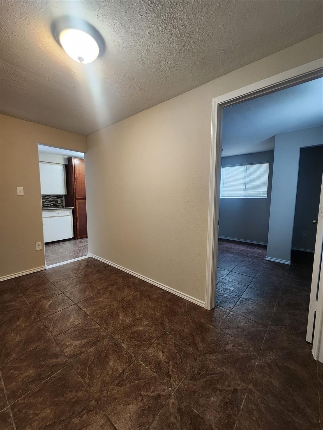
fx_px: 162
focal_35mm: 13
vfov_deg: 106.2
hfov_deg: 89.9
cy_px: 215
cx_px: 162
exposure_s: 1/30
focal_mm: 2.2
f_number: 2.2
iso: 320
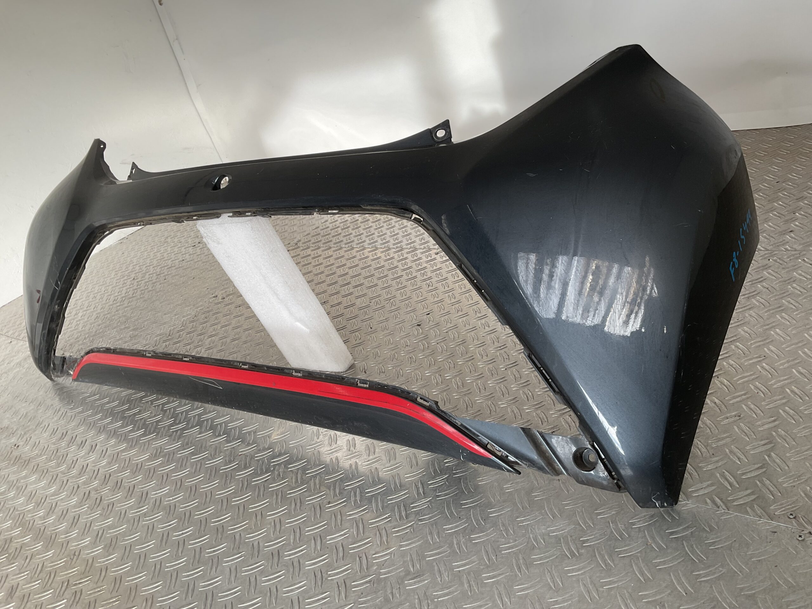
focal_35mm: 29
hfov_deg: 61.7
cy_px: 304
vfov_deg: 48.2
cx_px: 406
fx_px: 680
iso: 16
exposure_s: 1/100
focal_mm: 3
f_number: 1.8
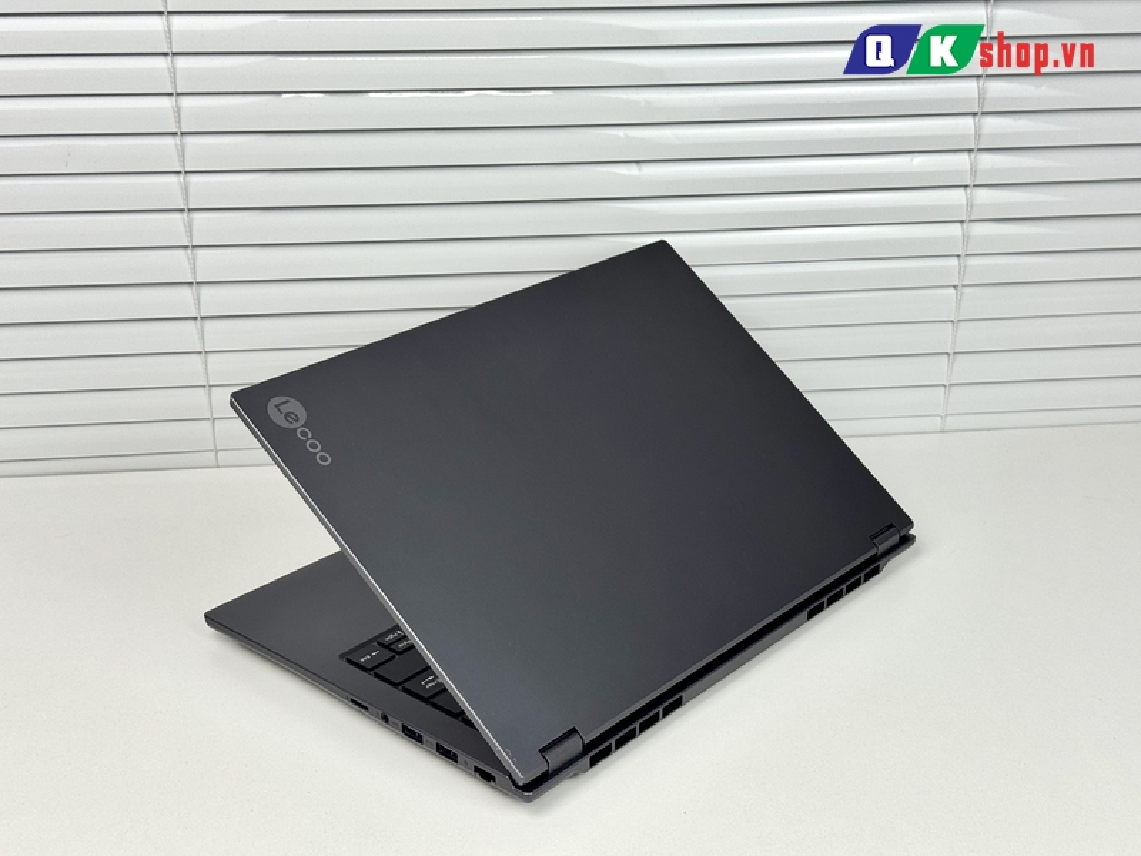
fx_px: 1582
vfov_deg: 30.3
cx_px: 570
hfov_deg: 39.7
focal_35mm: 48
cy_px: 428
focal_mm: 6.76
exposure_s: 1/397
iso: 64
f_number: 1.78
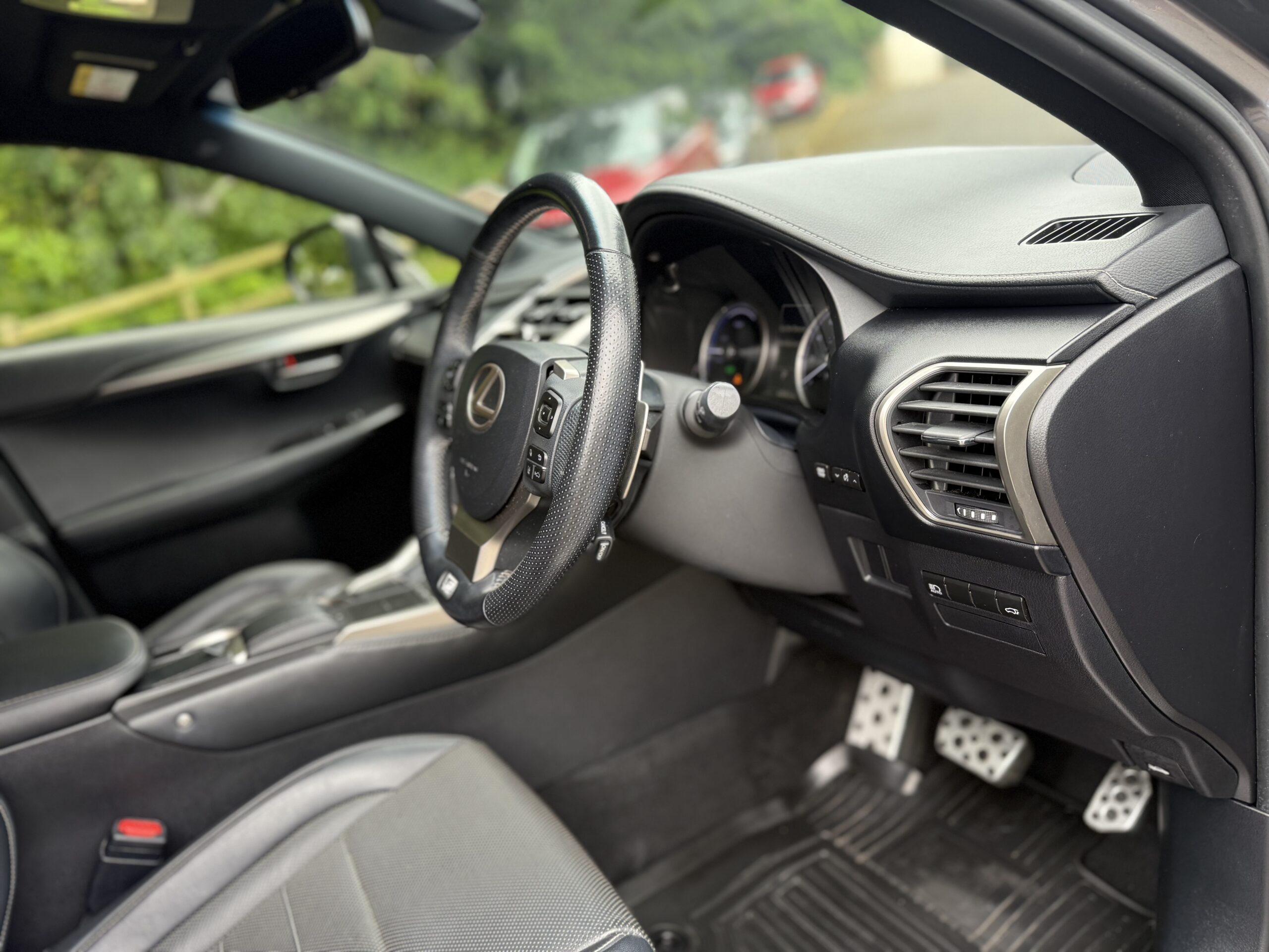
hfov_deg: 71.6
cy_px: 476
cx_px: 634
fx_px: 880
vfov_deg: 56.8
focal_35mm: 24
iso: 125
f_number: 1.78
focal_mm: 6.76
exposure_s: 1/158
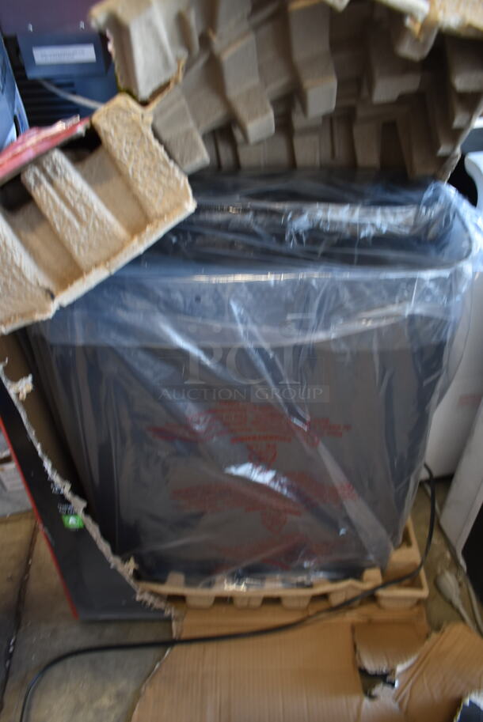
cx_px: 242
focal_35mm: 27
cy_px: 361
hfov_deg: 48.0
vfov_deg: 67.3
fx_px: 543
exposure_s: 1/30
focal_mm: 18
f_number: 3.5
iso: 720
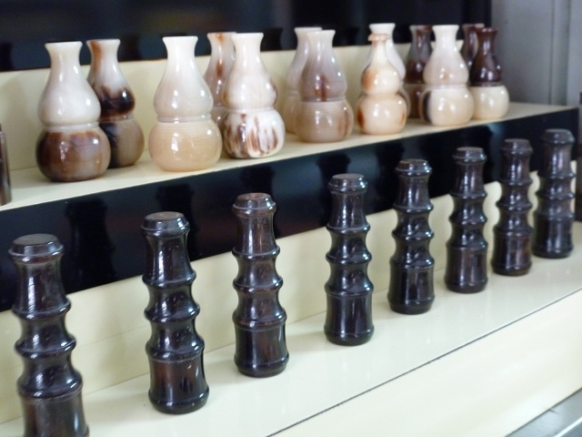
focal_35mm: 50
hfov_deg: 38.2
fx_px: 841
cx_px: 291
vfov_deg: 29.1
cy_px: 218
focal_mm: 8.9
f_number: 4
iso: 400
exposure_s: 1/4
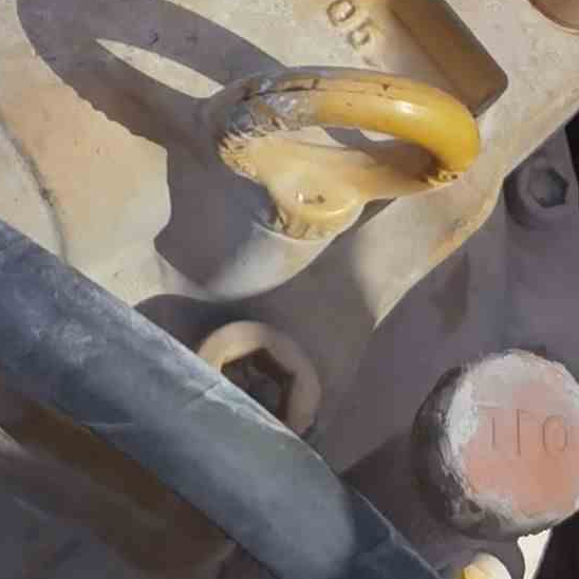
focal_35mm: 152
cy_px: -521
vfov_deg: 10.7
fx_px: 2876
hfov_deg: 11.3
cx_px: -96
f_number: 1.9
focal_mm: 6.71
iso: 50
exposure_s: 1/3333
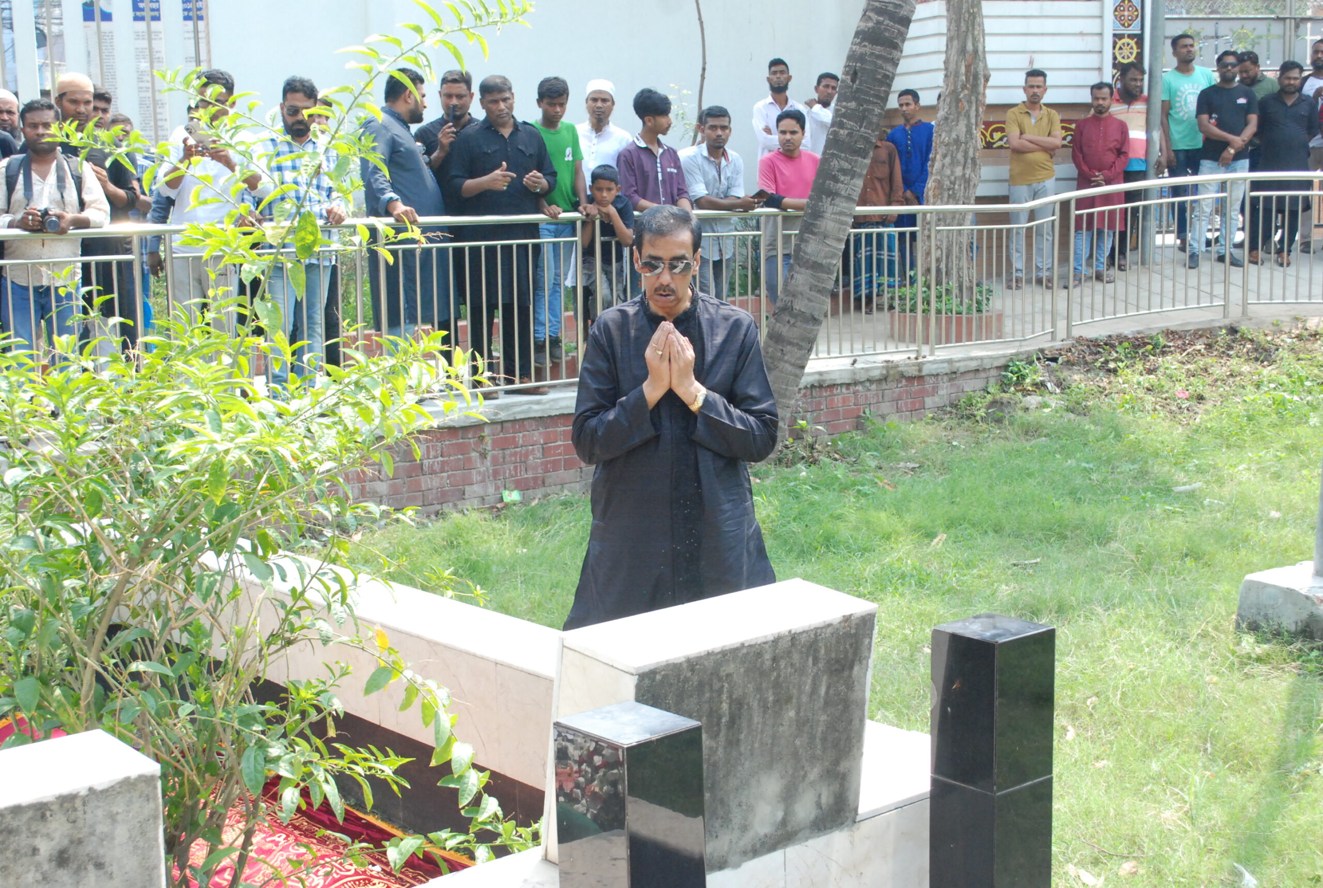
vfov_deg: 28.2
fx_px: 1767
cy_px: 444
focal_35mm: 48
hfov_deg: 41.0
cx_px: 662
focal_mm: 32
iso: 1000
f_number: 11
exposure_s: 1/500
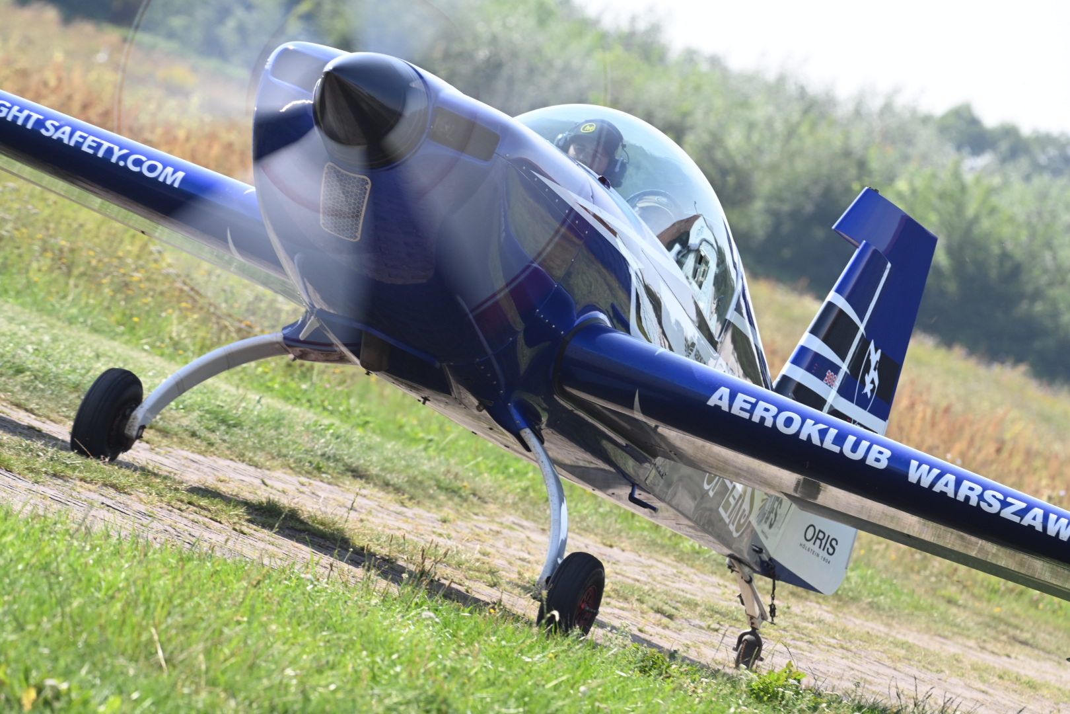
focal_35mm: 500
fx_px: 14860
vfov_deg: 2.7
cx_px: 535
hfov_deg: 4.1
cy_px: 357
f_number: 13
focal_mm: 500
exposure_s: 1/125
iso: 250
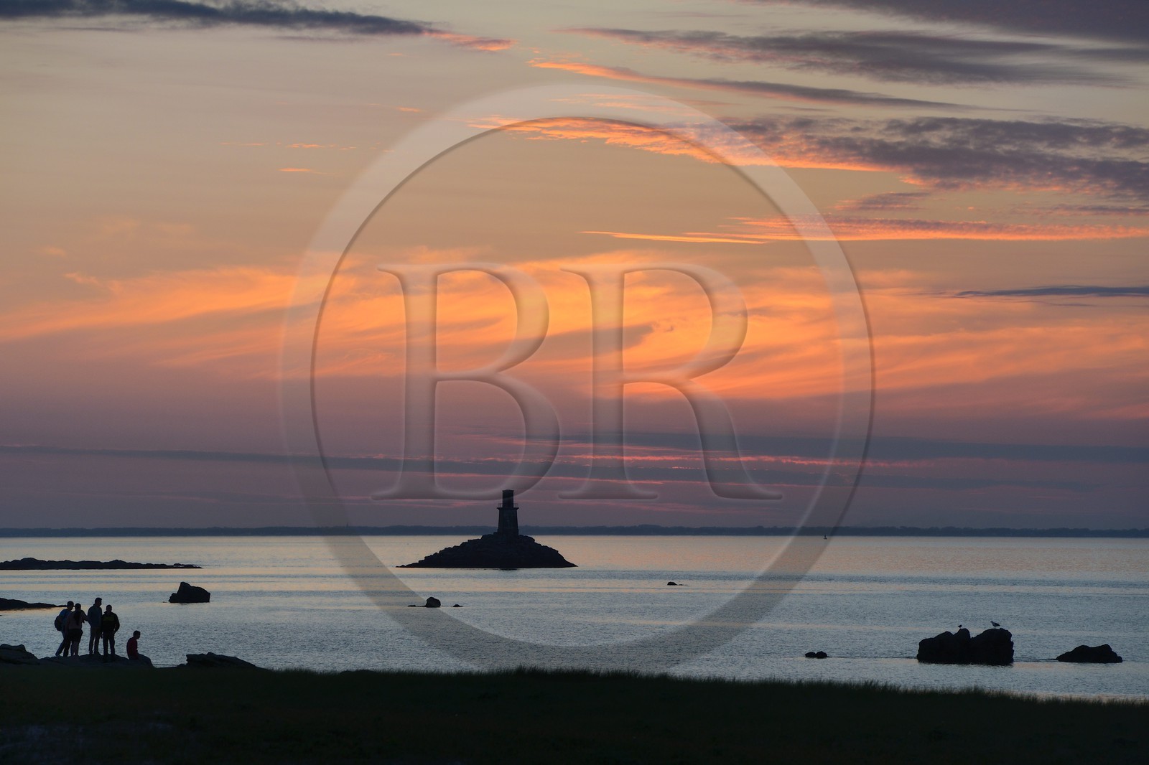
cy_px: 382
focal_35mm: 200
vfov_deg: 6.9
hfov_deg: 10.3
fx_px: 6382
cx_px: 574
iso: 400
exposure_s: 1/200
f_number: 8
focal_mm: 200
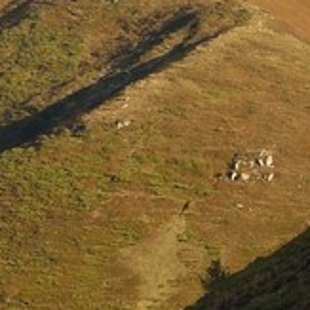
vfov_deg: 6.1
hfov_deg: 5.4
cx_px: 1251
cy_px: -93
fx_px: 2867
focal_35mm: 283
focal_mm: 34
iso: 200
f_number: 10
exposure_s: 1/250
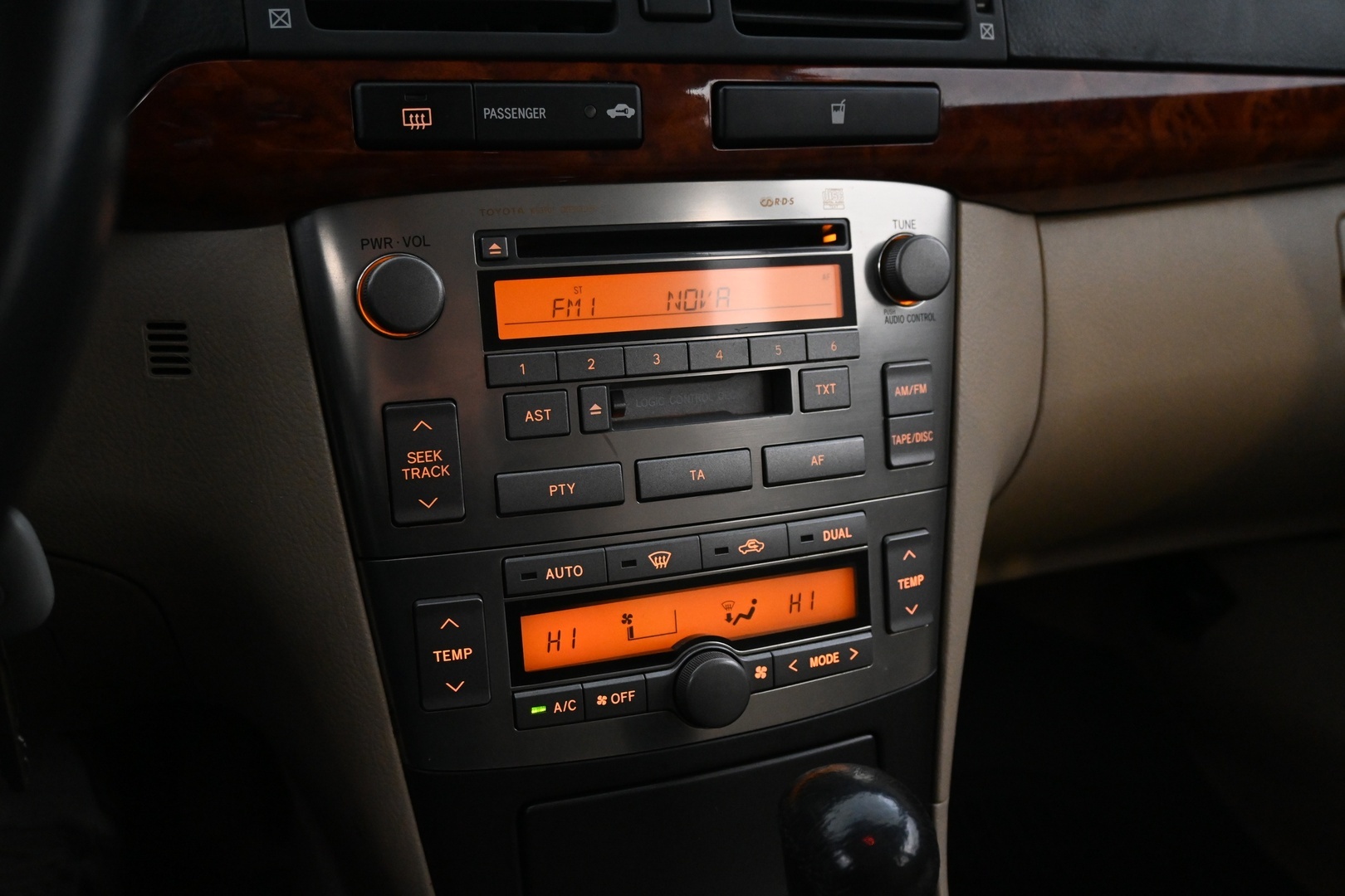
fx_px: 1205
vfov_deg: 40.8
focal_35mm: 32
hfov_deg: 58.3
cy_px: 448
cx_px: 672
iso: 3200
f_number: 4
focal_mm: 21.5
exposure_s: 1/30
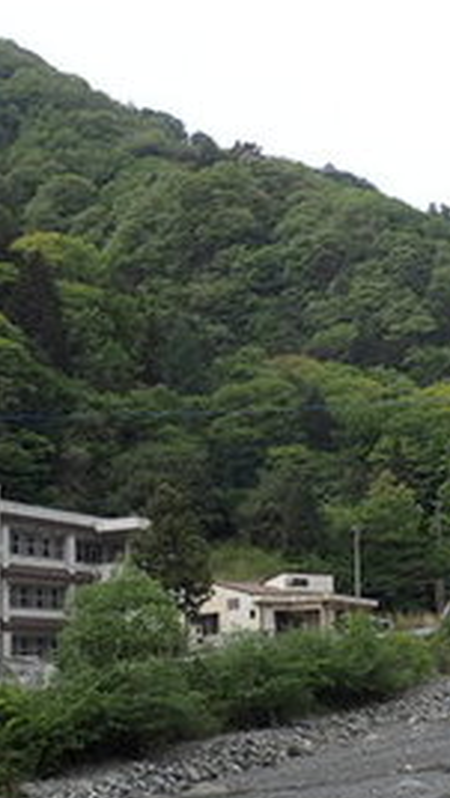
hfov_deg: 19.6
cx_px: 331
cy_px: 374
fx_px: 1292
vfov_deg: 34.3
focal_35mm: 61
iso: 100
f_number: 3.2
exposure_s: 1/800
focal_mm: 5.5
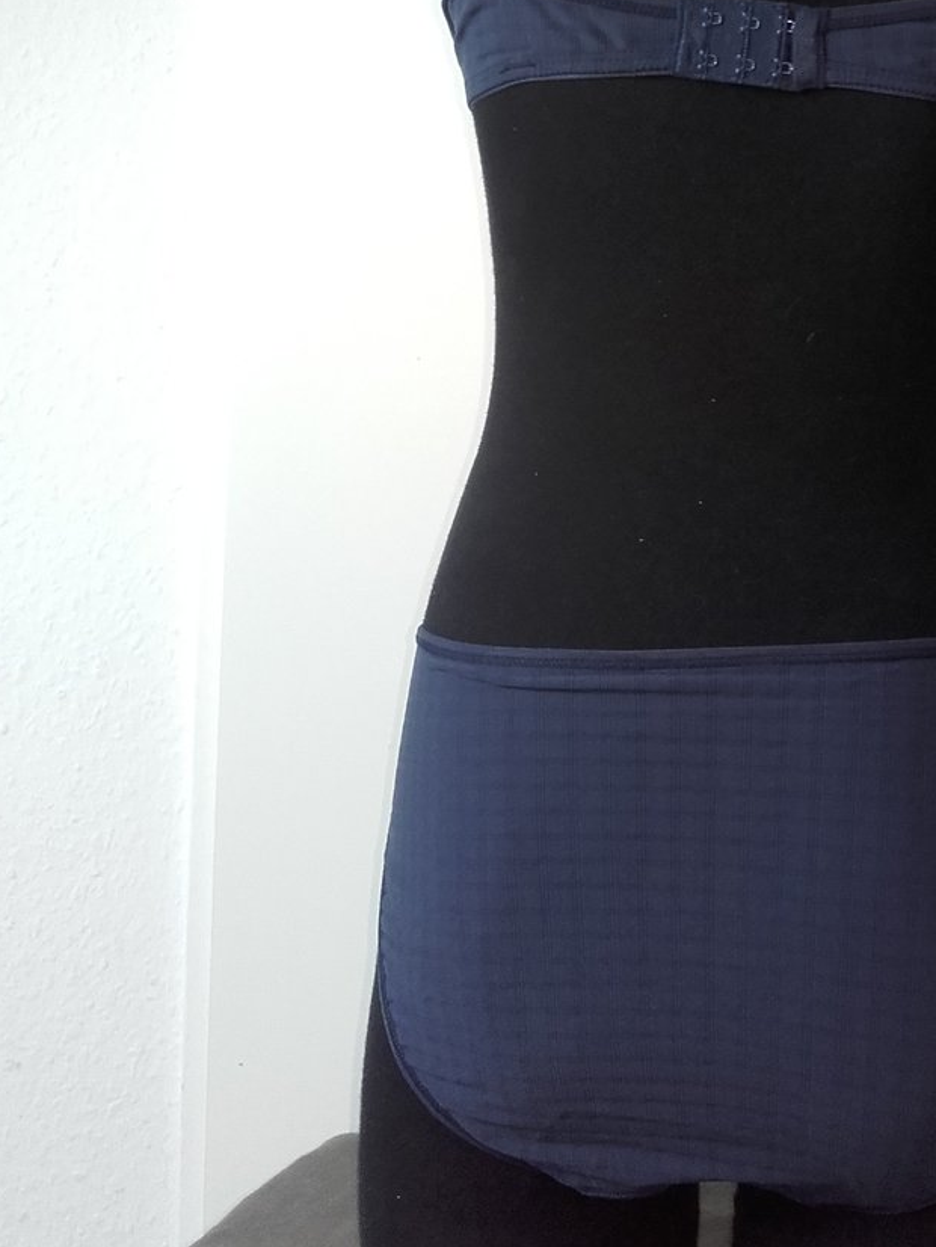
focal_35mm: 50
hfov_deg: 28.6
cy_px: 334
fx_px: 1802
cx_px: 713
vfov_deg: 37.4
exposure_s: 1/33
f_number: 2.2
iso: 80
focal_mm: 3.31
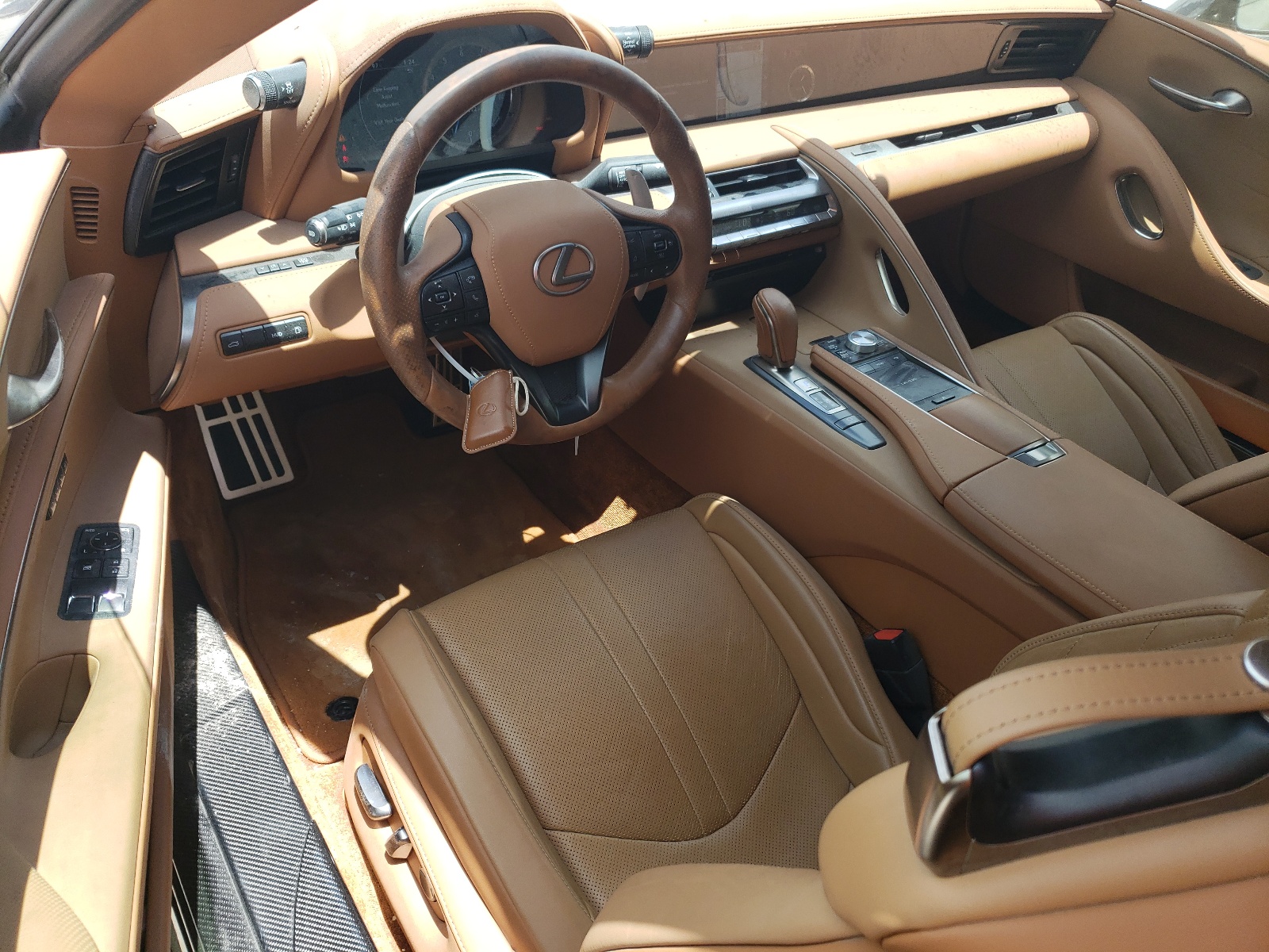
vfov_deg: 53.1
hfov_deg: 67.3
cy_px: 476
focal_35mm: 26
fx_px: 953
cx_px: 634
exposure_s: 1/714
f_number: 1.5
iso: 50
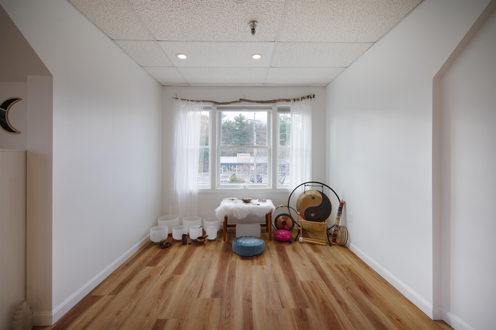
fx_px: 213
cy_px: 165
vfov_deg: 75.5
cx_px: 248
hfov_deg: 98.6
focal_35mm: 16
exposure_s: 1/15
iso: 250
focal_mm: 15.5
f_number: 7.1
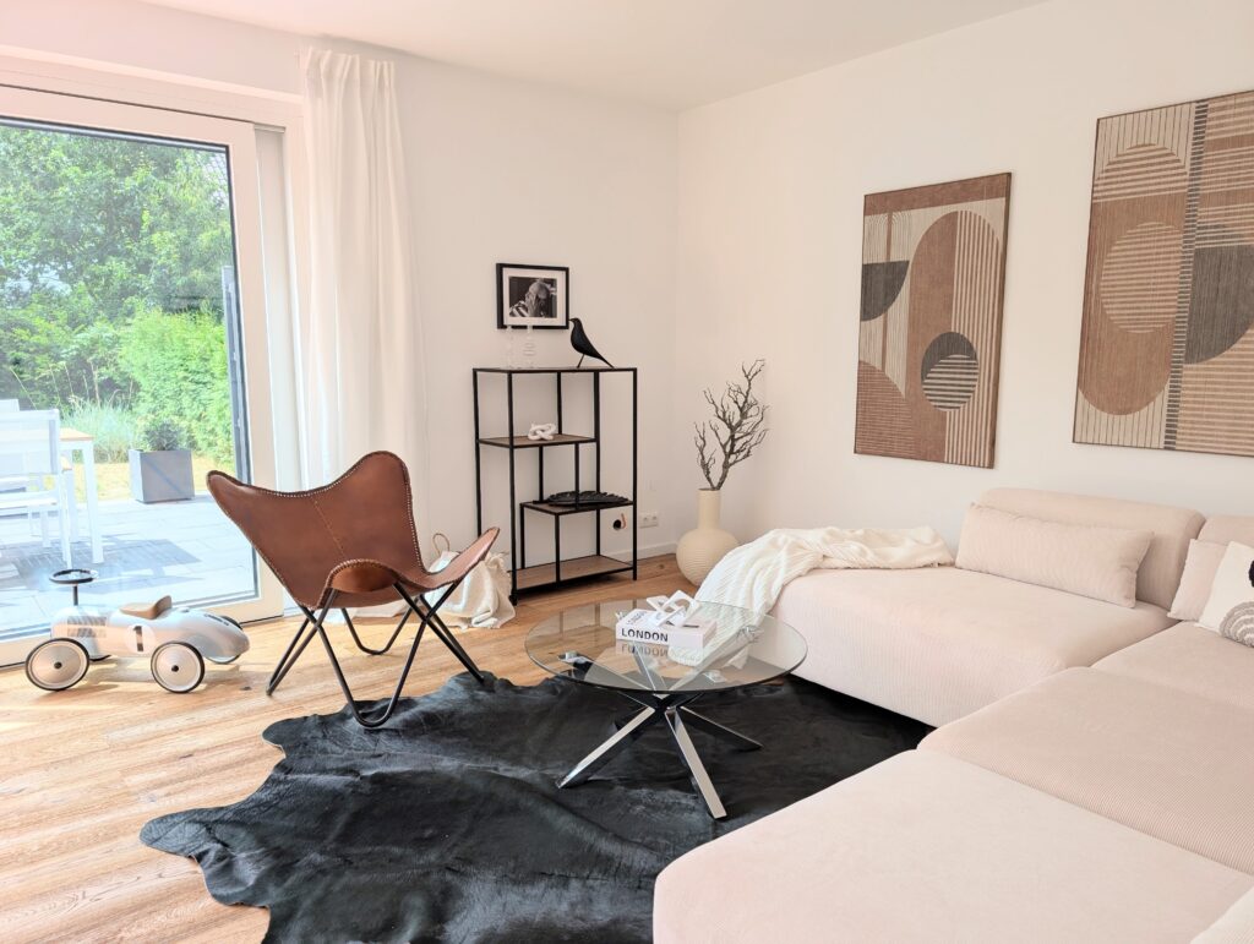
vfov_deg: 56.9
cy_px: 472
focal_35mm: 24
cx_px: 627
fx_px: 871
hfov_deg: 71.5
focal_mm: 6.9
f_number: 1.68
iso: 18
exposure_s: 1/177
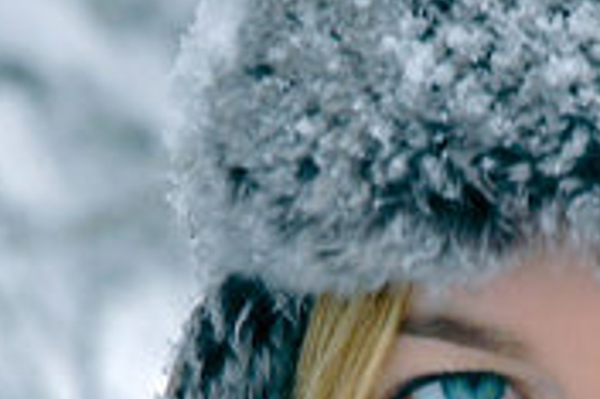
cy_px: 481
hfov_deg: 6.5
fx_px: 5278
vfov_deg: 4.3
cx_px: 672
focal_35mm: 317
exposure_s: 1/100
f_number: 5
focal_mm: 62
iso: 200
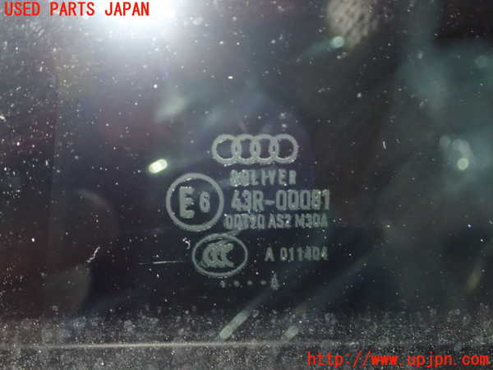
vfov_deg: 33.6
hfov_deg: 43.9
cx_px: 246
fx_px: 612
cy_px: 185
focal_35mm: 43
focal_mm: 7.86
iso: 1250
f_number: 2.9
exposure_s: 1/10
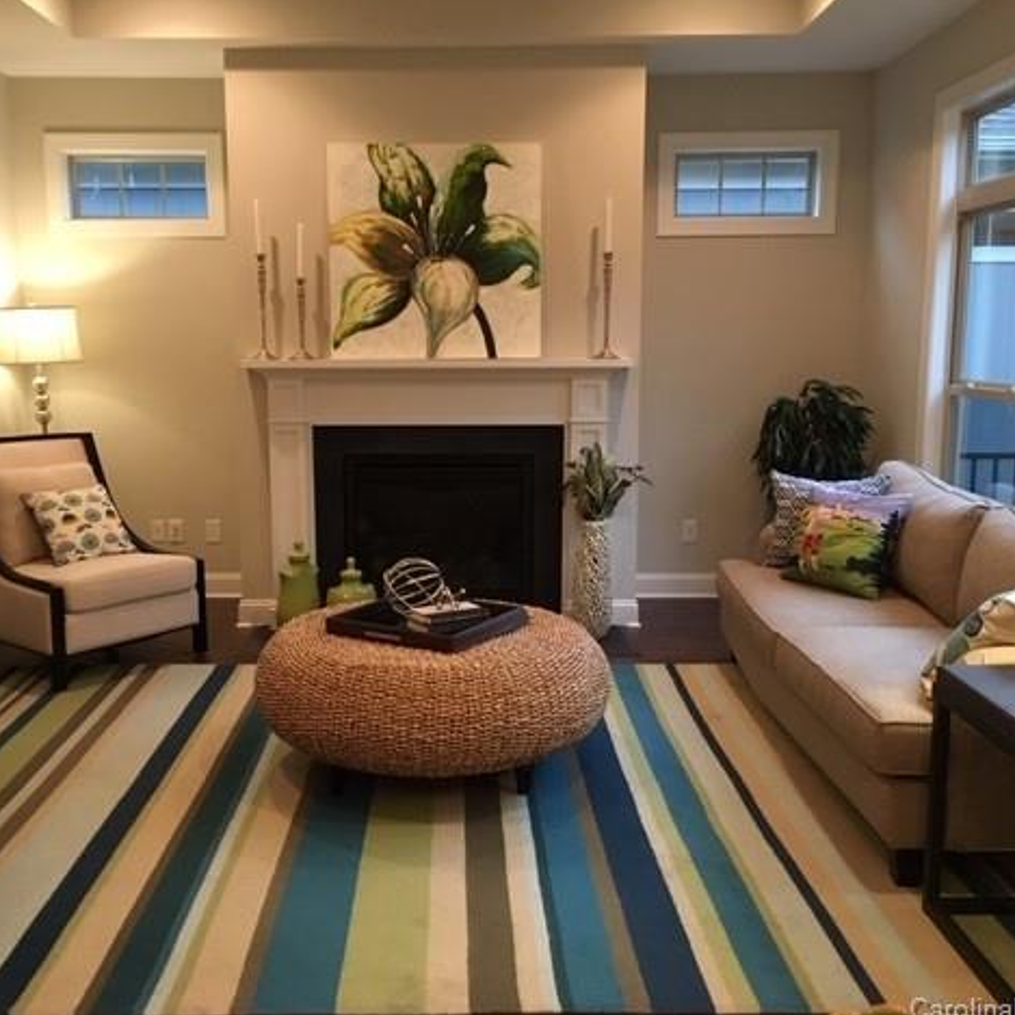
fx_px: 1161
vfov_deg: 47.2
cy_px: 511
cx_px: 465
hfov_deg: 47.2
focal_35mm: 35
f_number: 2.2
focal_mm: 4.15
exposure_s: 1/30
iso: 200
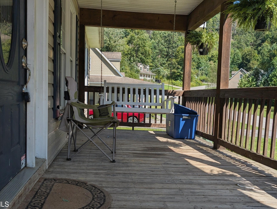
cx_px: 141
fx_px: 224
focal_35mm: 28
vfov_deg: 49.8
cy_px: 93
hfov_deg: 63.4
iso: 21
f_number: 1.68
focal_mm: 6.9
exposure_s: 1/940
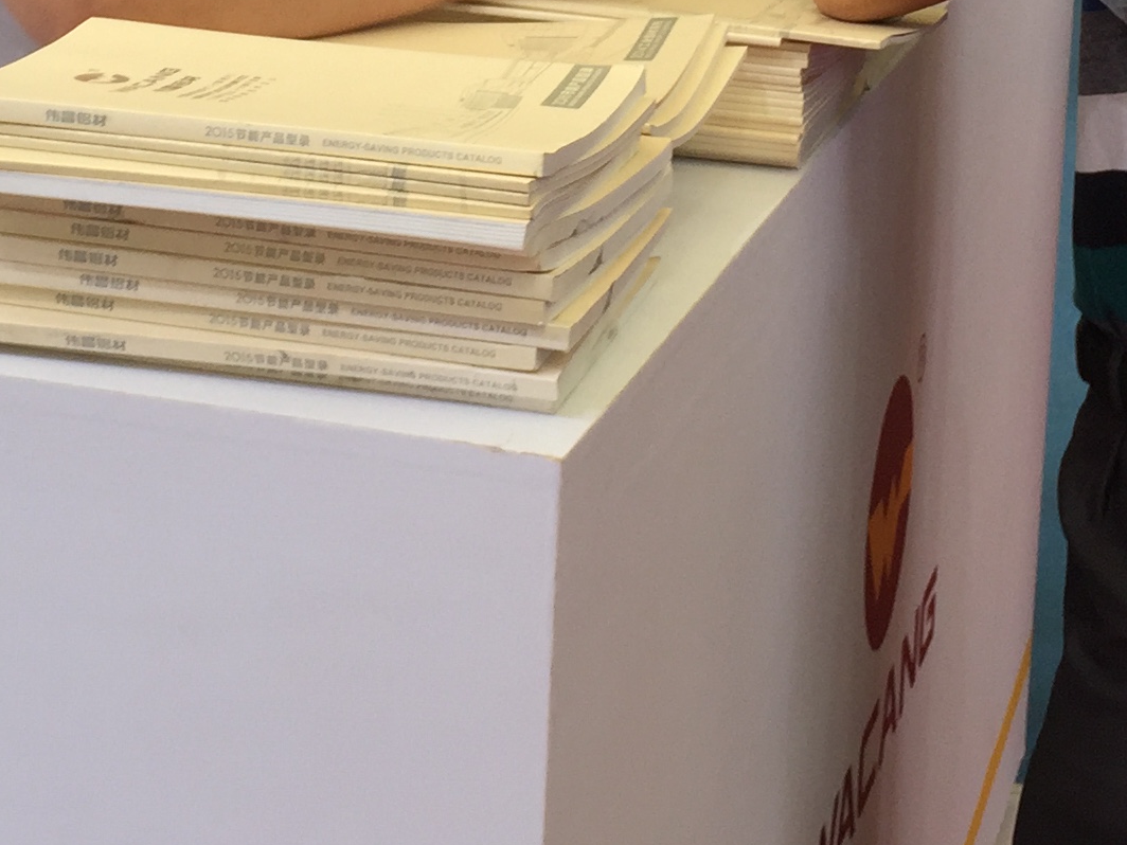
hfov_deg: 22.0
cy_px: -132
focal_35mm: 89
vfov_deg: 16.0
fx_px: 2898
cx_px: 551
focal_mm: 4.15
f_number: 2.2
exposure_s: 1/50
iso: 32
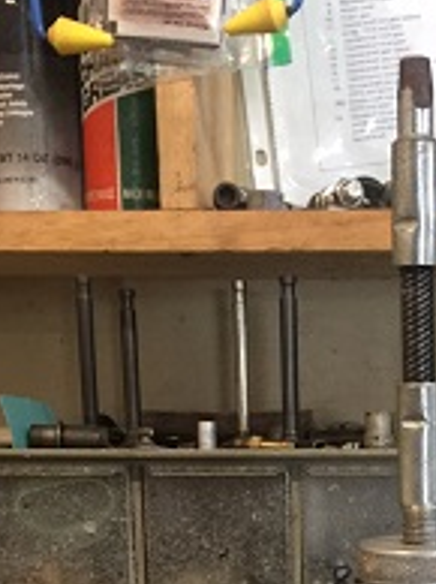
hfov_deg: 19.7
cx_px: 406
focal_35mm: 73
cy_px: 710
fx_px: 1229
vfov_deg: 24.1
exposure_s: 1/8
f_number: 2.2
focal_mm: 4.15
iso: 125
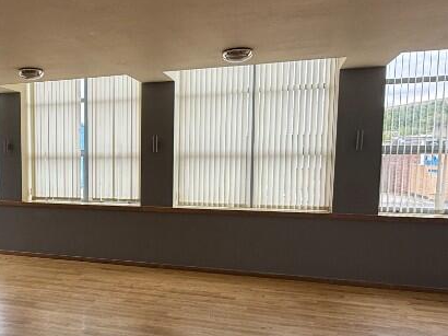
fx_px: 453
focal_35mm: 35
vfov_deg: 40.4
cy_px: 205
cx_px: 102
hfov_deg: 50.1
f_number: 2.2
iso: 64
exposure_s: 1/99
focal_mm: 2.22
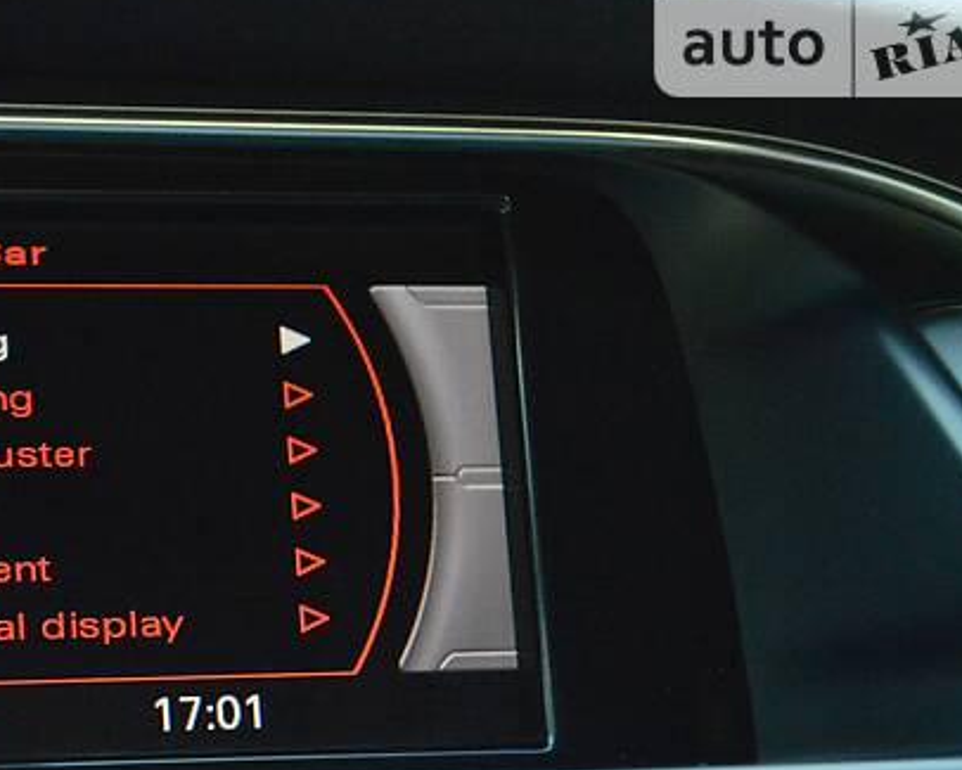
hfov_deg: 19.4
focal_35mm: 97
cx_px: 83
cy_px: 597
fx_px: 2760
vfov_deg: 15.8
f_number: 5
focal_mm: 35
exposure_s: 1/50
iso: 3200
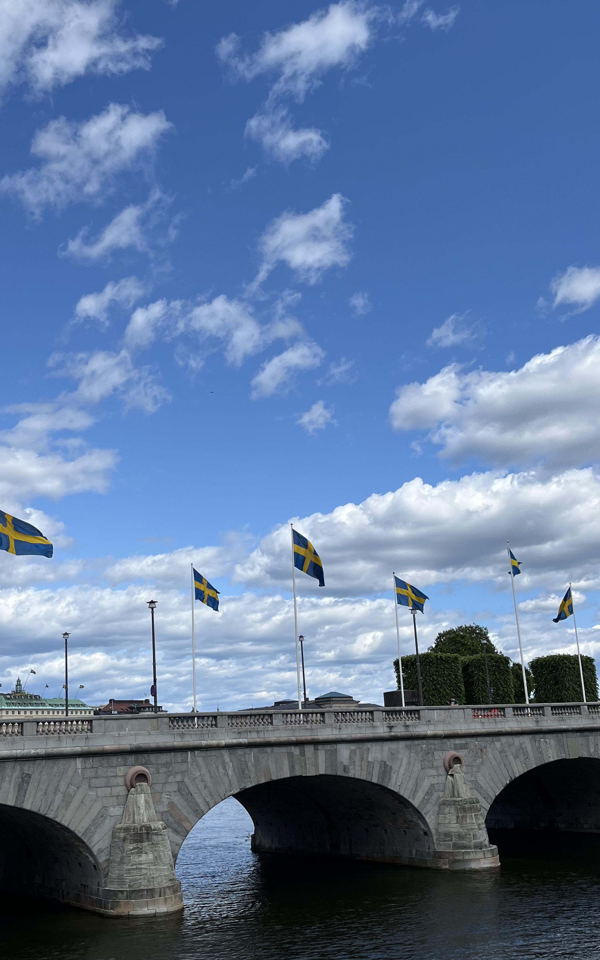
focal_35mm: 38
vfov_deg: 51.4
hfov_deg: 33.5
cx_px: 254
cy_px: 537
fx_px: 994
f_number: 1.6
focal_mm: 5.1
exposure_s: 1/4484
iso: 50
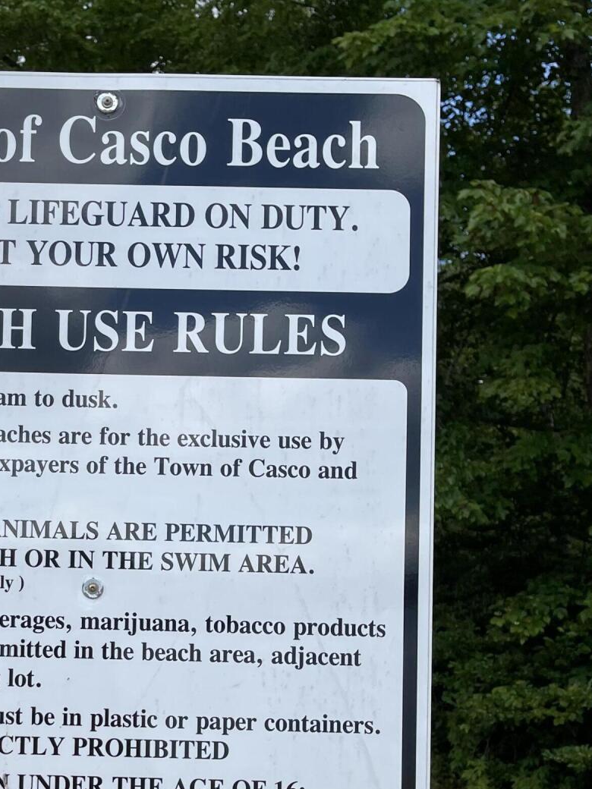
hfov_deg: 28.2
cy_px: 564
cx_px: 79
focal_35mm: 50
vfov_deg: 37.5
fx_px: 1140
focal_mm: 5.1
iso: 32
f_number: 1.6
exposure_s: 1/1795
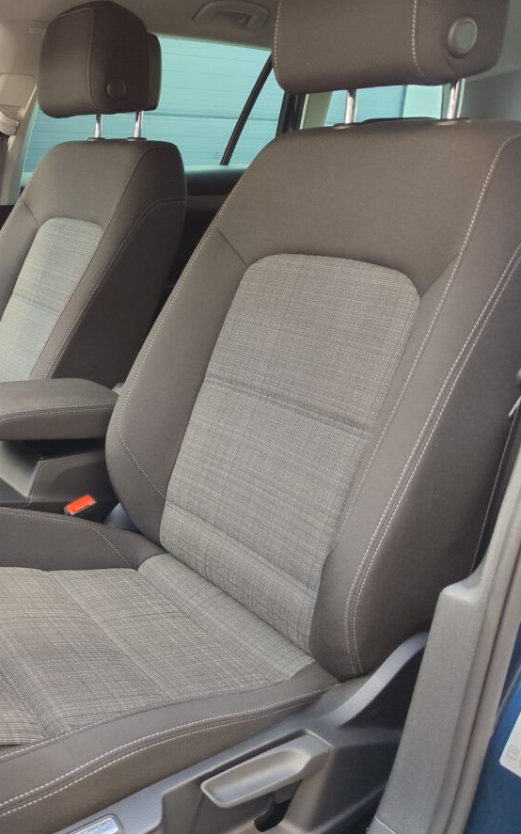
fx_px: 750
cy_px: 412
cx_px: 79
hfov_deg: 36.5
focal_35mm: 33
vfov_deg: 58.2
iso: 334
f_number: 1.69
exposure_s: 1/97.1
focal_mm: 7.01
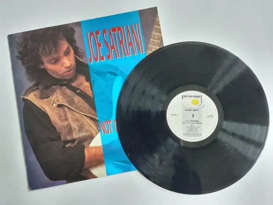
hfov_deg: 73.9
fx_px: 181
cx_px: 136
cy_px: 102
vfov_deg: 58.9
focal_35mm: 23
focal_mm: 5.4
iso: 500
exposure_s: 1/50
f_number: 1.8
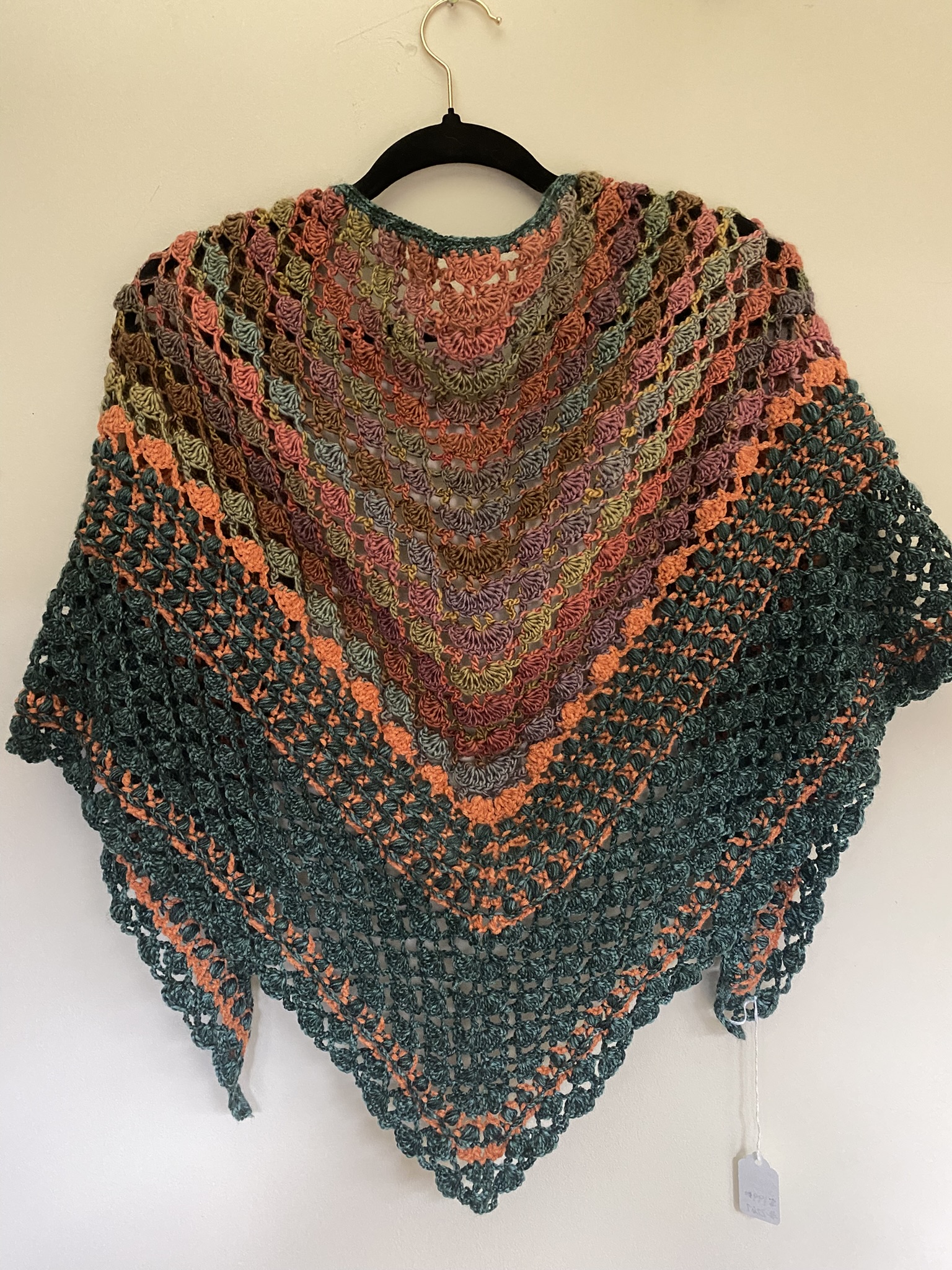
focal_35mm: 26
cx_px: 476
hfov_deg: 53.1
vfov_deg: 67.3
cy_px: 635
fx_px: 953
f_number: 1.8
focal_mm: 4.25
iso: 640
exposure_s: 1/30
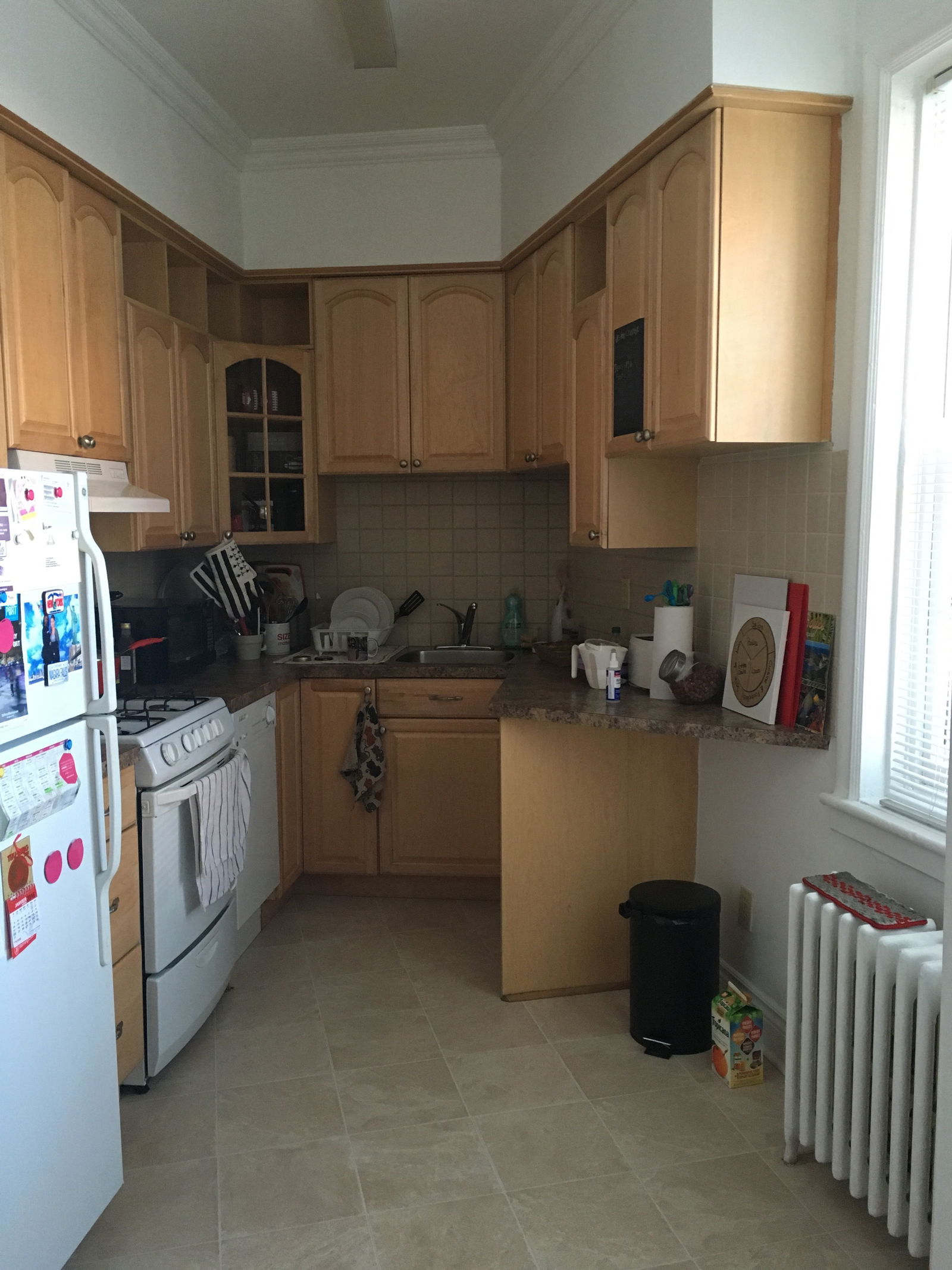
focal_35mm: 29
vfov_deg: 61.7
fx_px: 1063
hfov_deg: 48.2
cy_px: 635
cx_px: 476
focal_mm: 4.15
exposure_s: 1/30
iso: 160
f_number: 2.2
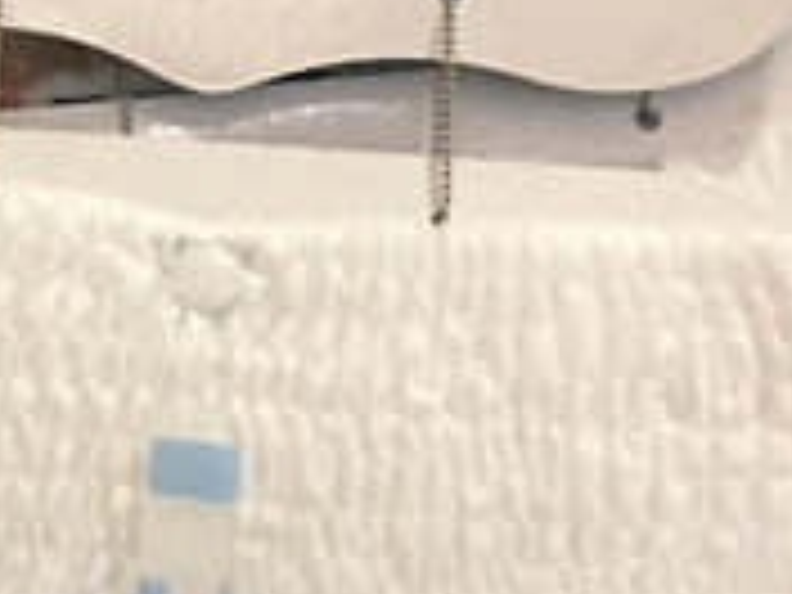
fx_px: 3020
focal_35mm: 132
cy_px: 324
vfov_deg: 11.2
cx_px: -486
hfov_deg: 13.8
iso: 80
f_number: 2.2
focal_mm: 4.15
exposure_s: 1/17
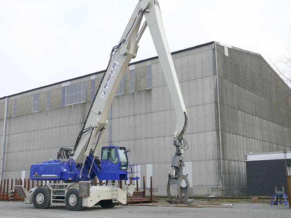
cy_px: 109
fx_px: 378
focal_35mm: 45
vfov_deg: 32.2
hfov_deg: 42.1
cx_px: 146
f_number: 3.2
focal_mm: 9.6
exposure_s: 1/640
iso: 100
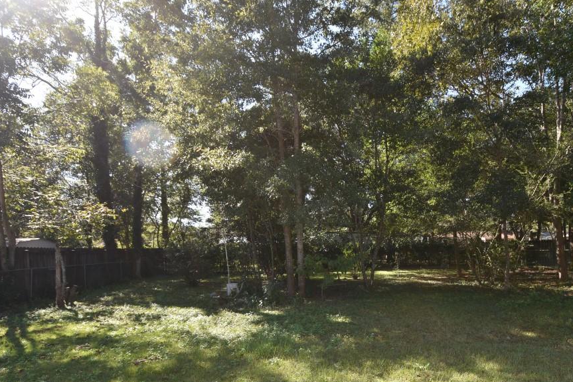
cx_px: 337
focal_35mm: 20
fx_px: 318
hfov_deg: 83.2
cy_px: 243
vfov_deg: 61.0
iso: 100
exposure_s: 1/125
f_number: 5.6
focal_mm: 10
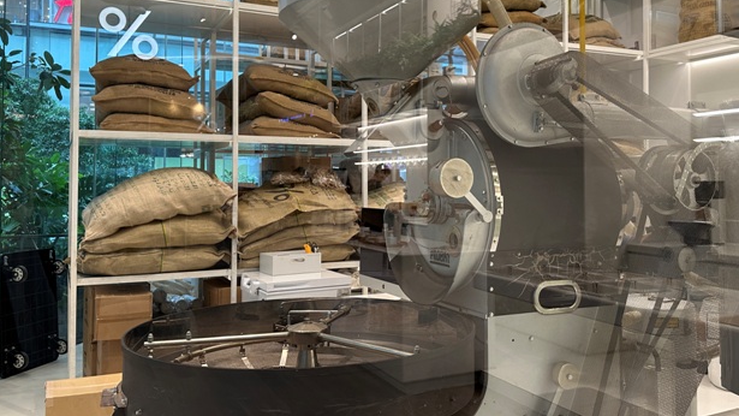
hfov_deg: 57.9
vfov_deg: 34.5
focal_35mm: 34
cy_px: 162
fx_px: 666
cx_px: 413
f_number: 1.78
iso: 200
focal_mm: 6.86
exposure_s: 1/120
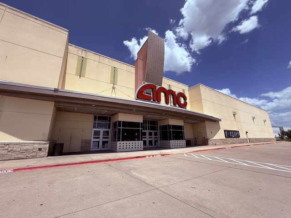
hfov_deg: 102.1
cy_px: 109
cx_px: 146
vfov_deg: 85.7
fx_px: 118
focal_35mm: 14
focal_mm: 2.22
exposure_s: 1/2717
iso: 50
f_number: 2.2
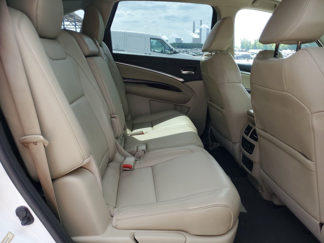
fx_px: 243
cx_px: 162
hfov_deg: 67.3
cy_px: 122
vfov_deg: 53.1
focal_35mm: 26
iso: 50
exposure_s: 1/476
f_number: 1.5
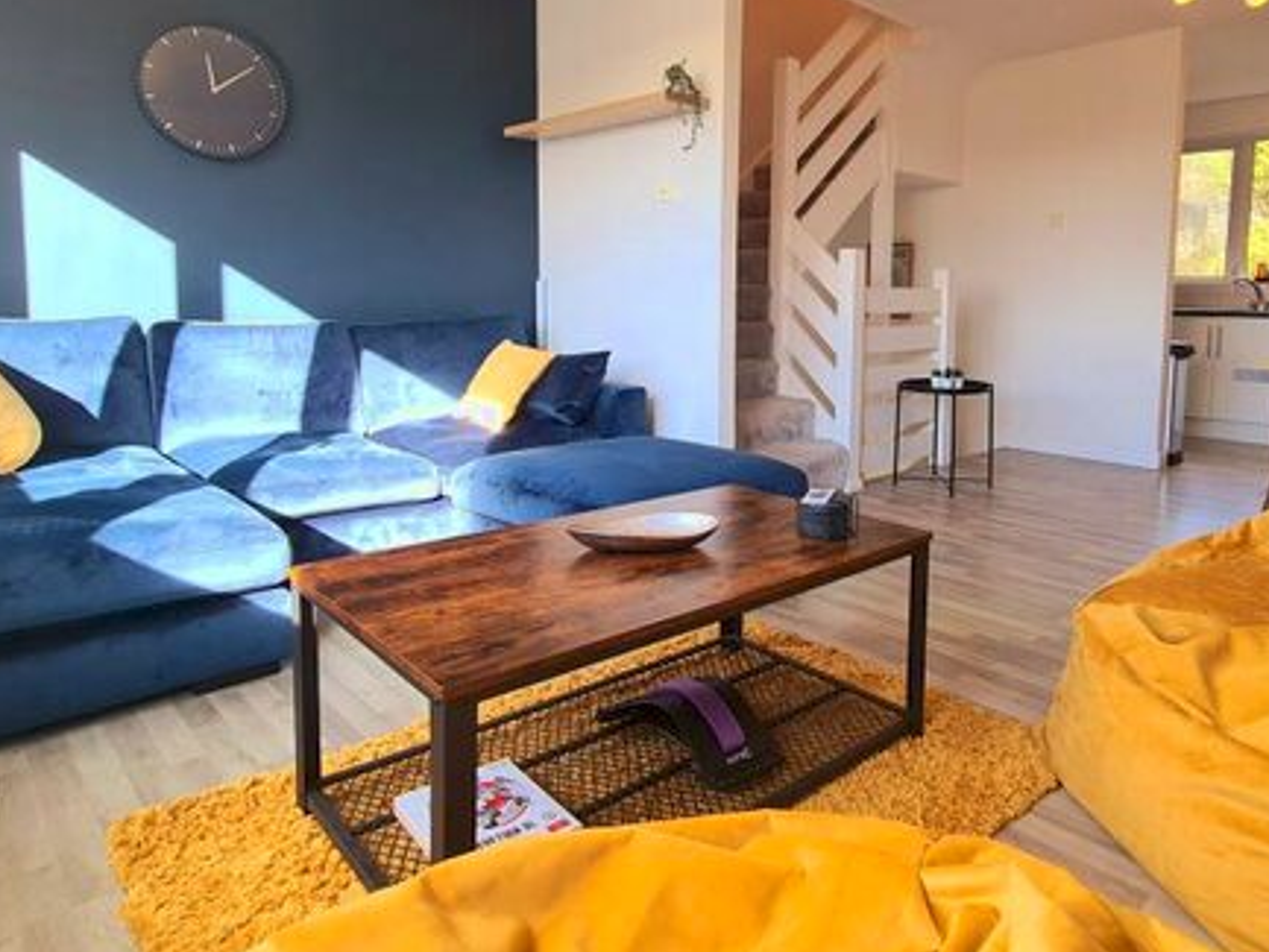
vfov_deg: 62.8
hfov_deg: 78.4
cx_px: 733
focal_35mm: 21
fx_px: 770
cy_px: 371
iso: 64
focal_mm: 2.22
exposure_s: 1/100
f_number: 2.2
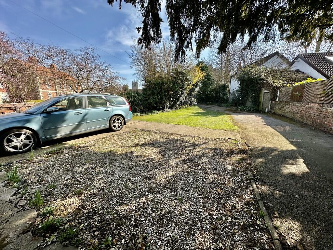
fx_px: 135
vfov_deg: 85.7
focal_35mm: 14
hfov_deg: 102.1
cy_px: 125
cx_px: 166
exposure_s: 1/647
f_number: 2.2
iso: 40
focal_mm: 2.22
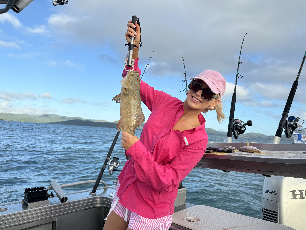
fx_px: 212
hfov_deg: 71.6
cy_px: 115
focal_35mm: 24
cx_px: 153
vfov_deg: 56.8
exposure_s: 1/2710
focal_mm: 6.76
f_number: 1.78
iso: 80
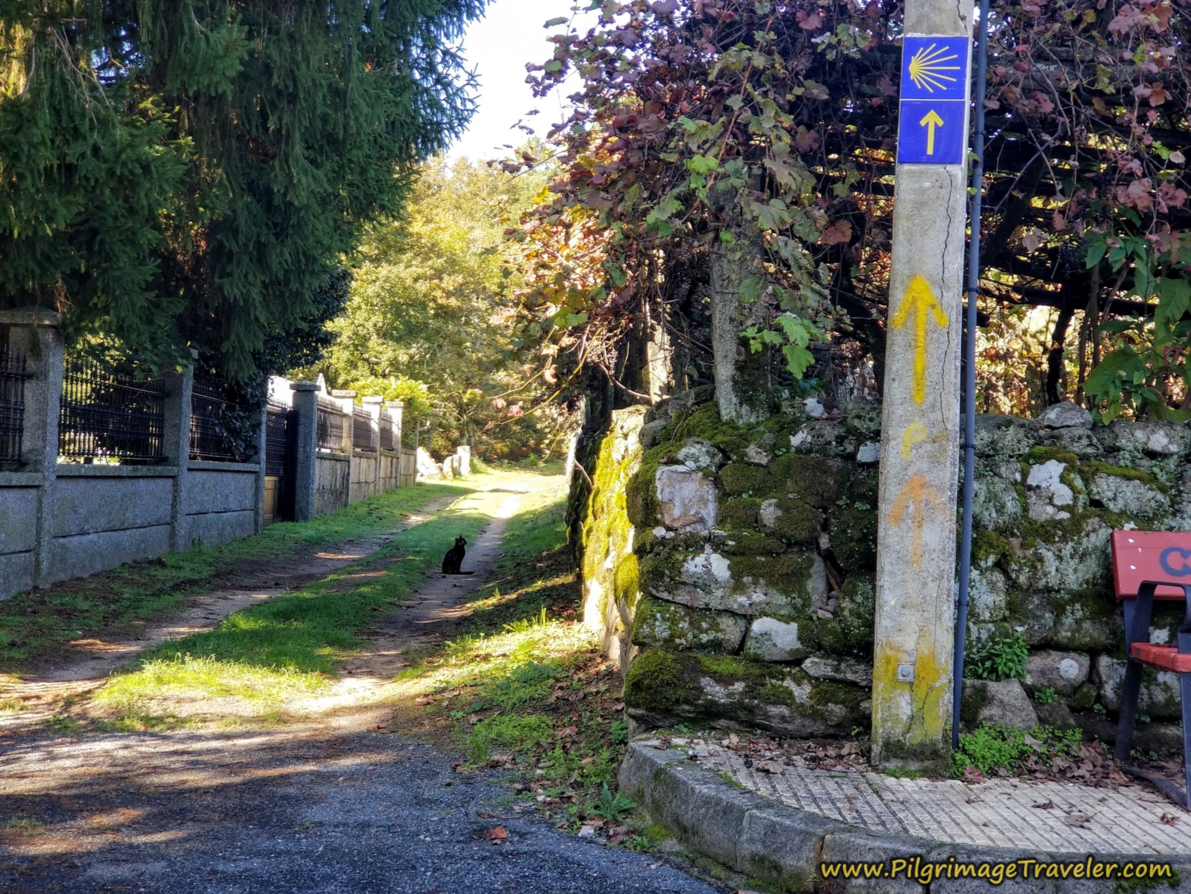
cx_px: 596
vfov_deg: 28.0
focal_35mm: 52
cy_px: 447
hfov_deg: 36.8
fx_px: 1789
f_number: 2.4
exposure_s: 1/104
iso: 25
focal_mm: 6
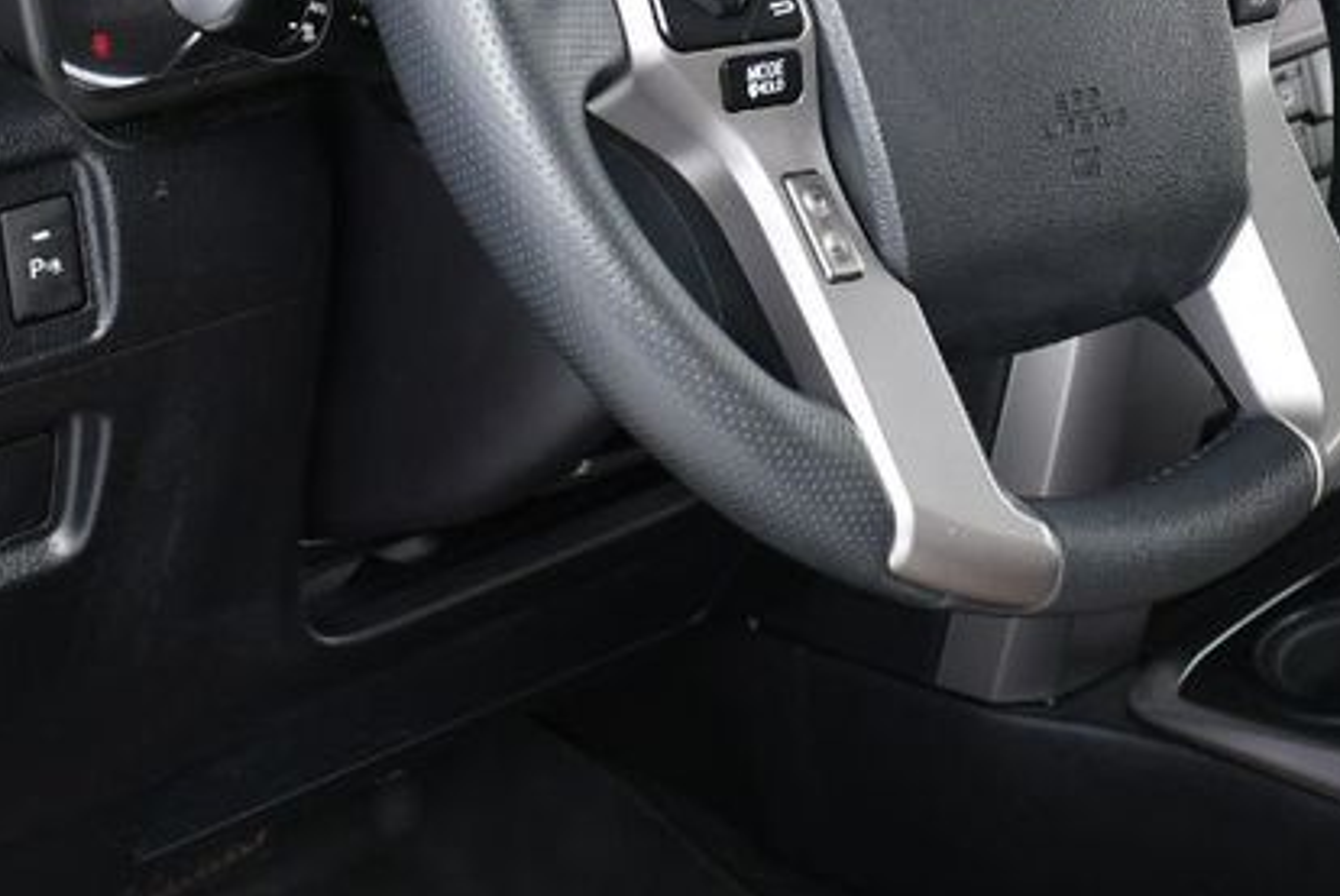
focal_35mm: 89
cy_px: -113
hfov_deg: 22.7
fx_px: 3316
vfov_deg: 15.0
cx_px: 971
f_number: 4
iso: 100
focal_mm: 18
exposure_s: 1/160
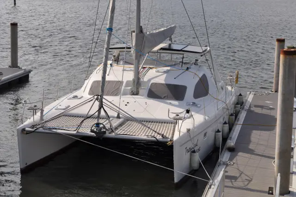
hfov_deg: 26.0
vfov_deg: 17.4
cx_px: 148
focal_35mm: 78
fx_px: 641
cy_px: 98
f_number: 10
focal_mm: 52
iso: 200
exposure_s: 1/400
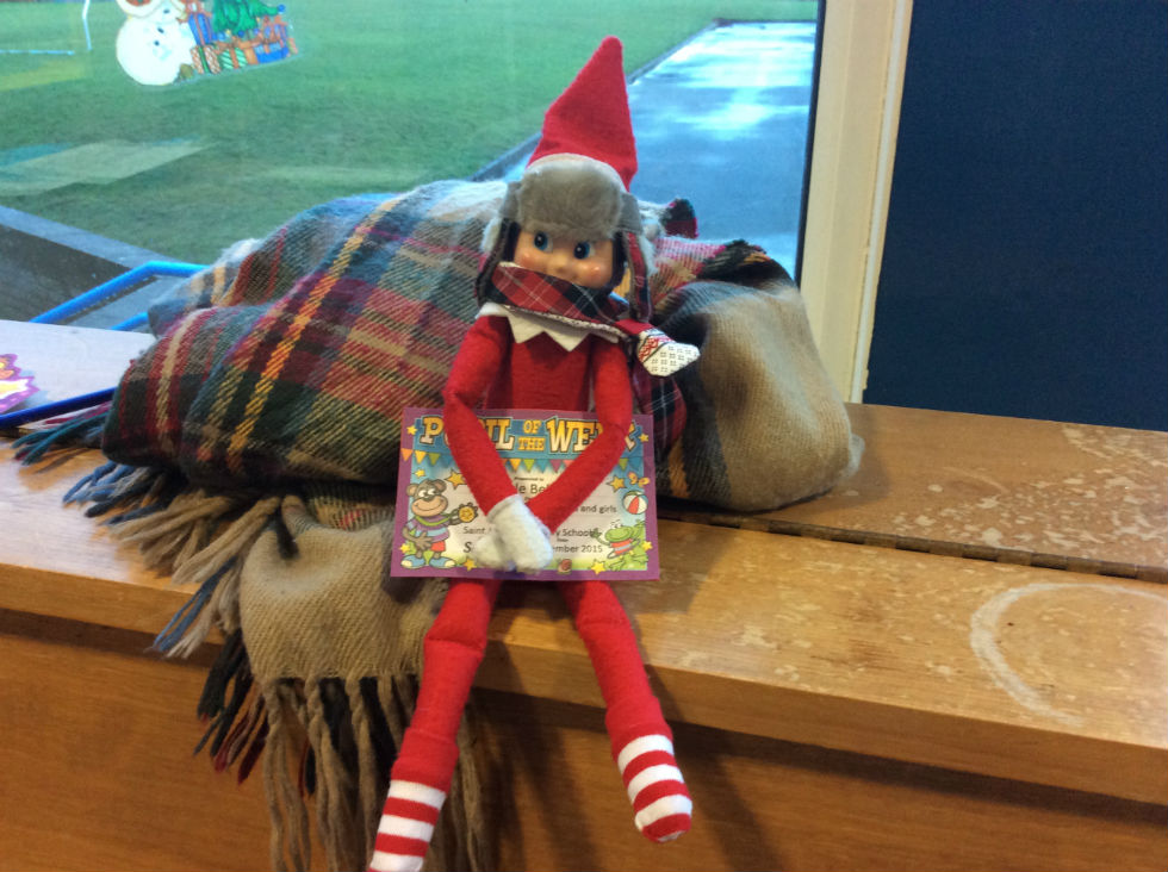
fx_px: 1078
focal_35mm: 32
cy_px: 436
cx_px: 584
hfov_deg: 56.9
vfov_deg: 44.1
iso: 125
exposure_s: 1/24
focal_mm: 3.3
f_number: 2.4
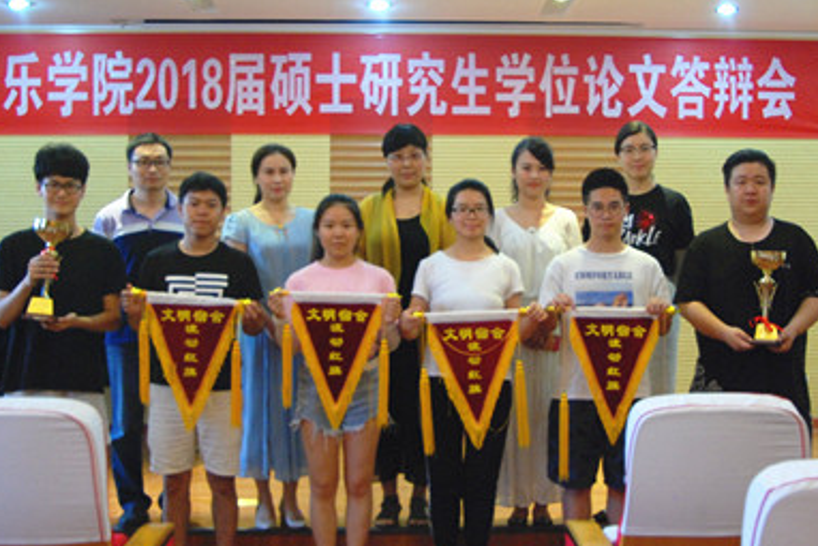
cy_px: 268
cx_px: 454
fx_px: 1250
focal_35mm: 55
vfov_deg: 24.6
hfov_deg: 36.2
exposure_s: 1/25
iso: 800
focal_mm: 28
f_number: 3.8
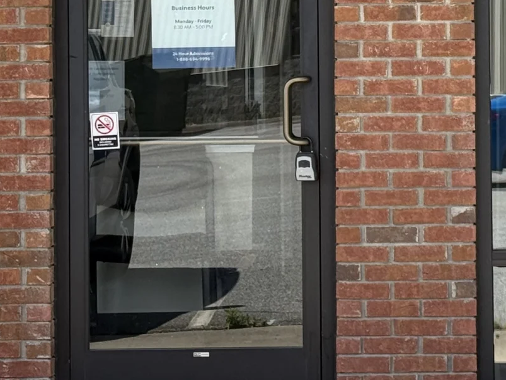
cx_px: 385
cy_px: 9
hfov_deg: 12.9
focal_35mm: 153
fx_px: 2236
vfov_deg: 9.6
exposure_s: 1/1575
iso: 80
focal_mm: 6.76
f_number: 1.78
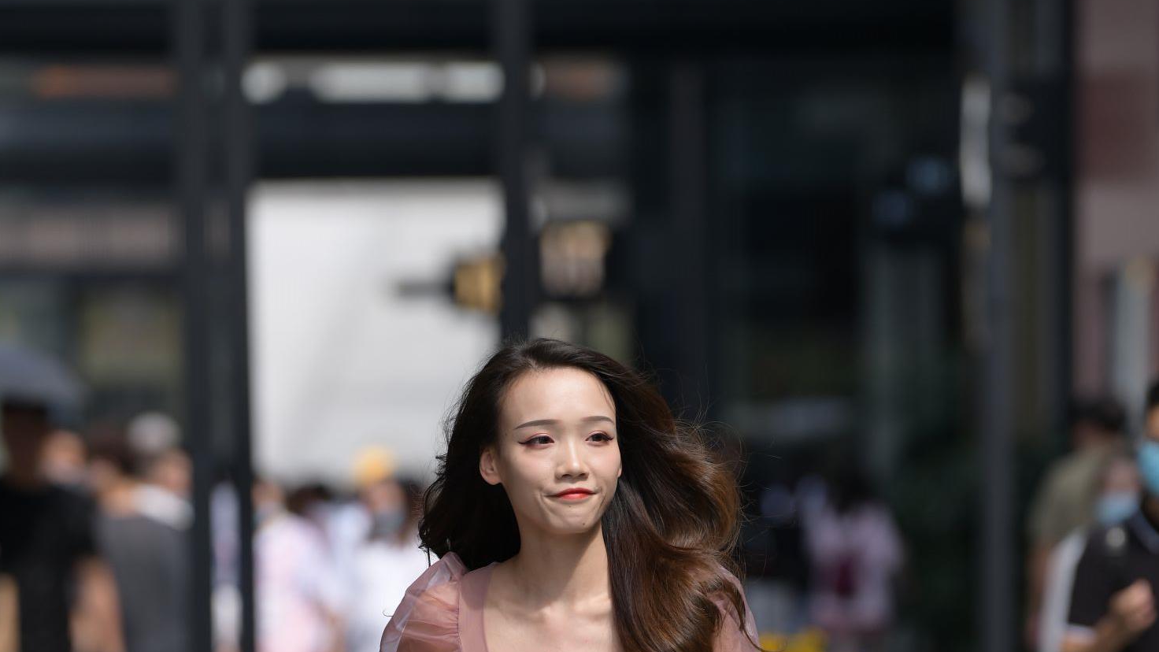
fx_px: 11555
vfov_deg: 3.2
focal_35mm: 376
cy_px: 990
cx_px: 601
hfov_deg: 5.7
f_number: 4
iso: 160
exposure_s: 1/800
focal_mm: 200
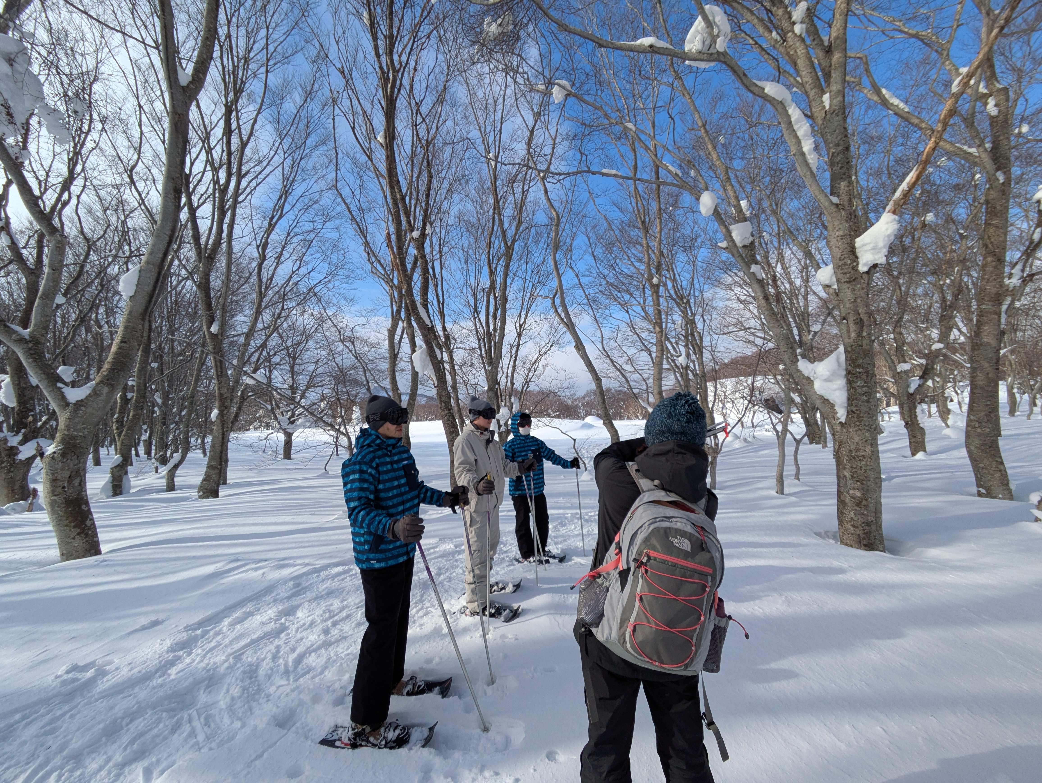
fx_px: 422
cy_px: 392
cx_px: 521
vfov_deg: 85.7
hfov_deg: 102.0
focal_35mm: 14
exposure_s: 1/1658
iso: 43
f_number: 2.2
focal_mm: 1.83
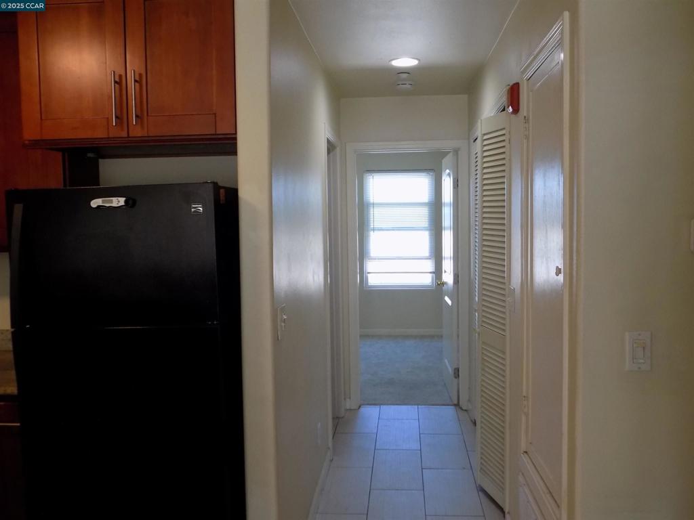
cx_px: 347
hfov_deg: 60.0
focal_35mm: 30
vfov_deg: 46.8
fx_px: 601
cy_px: 260
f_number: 3.3
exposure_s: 1/30
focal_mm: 5.3
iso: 180
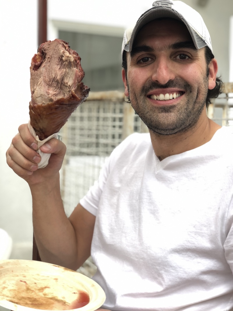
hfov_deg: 28.0
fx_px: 467
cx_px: 116
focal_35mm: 52
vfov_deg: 36.8
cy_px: 156
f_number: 2.4
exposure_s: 1/120
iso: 32
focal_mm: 6
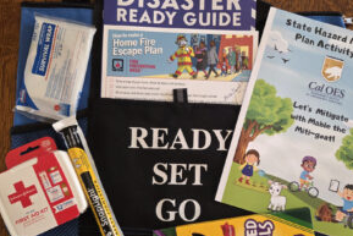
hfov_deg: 63.3
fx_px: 284
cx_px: 202
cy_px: 141
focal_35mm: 29
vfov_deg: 44.8
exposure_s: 1/120
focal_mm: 5.4
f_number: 1.8
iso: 320
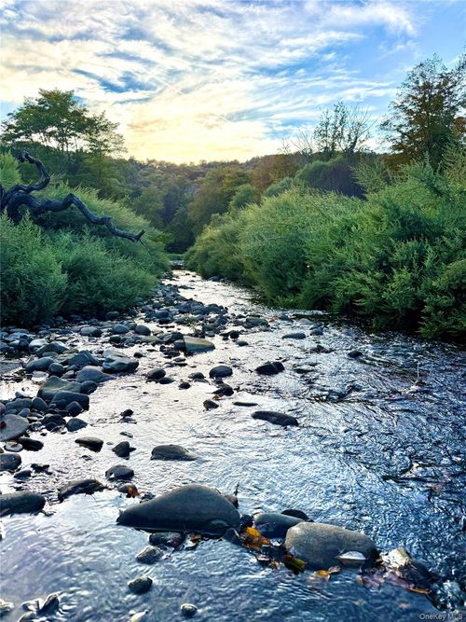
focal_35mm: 24
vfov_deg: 71.6
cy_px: 311
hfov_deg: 56.8
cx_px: 233
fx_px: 431
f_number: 1.78
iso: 80
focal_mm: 6.76
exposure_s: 1/1211
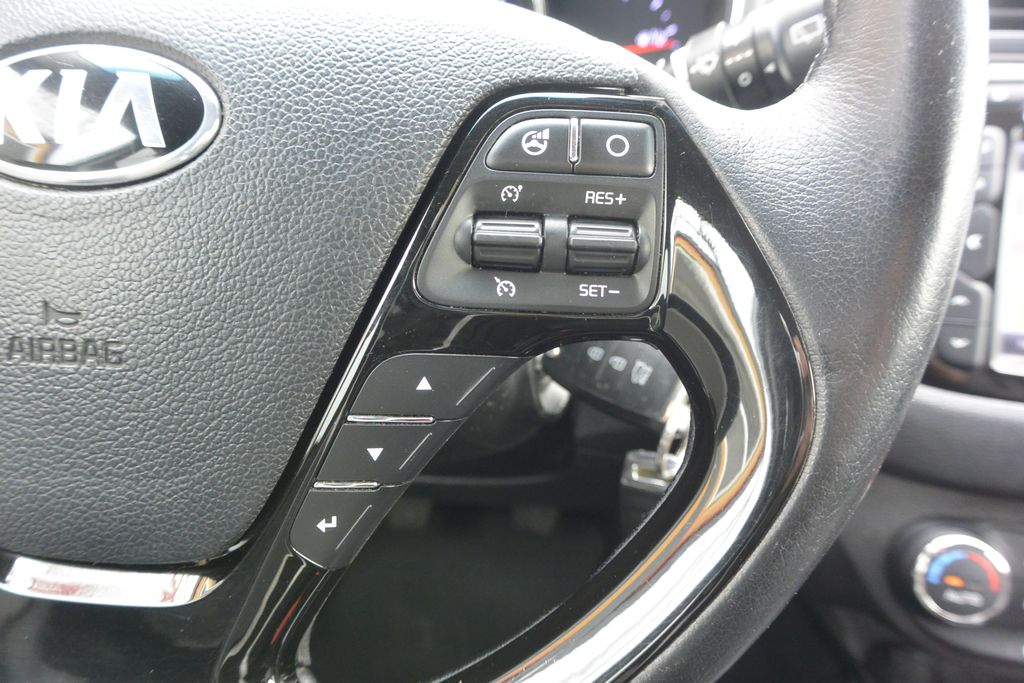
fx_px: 768
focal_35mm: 27
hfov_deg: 67.4
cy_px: 342
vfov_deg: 47.9
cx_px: 512
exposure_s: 1/50
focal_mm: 10
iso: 800
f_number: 3.5
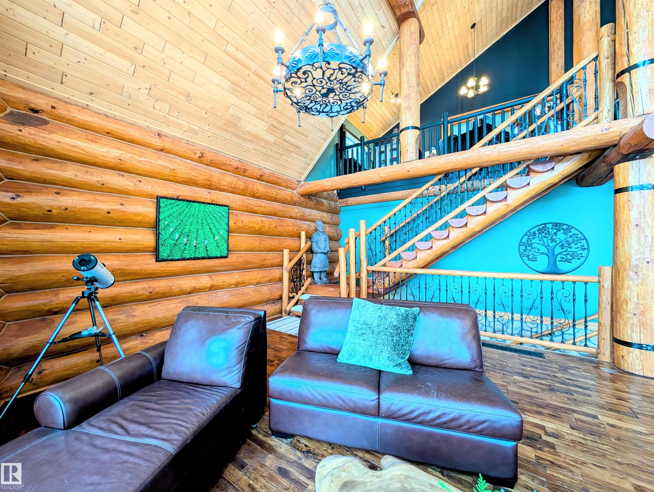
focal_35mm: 12
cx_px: 327
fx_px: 227
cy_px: 246
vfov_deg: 94.6
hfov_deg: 110.5
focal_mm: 2.02
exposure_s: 1/24
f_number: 1.7
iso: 198
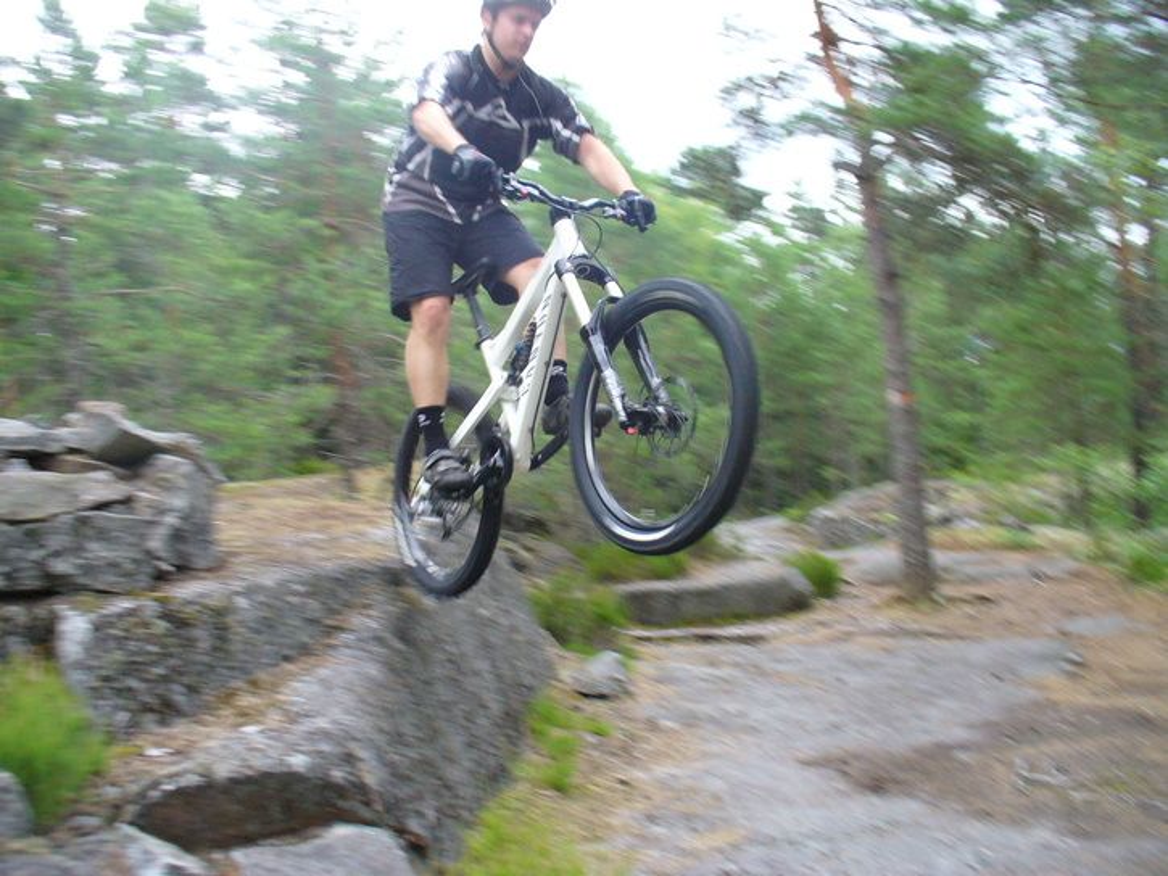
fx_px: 1249
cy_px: 438
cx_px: 584
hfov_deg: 50.1
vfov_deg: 38.7
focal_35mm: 37
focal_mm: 6.1
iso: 200
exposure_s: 1/50
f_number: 2.8
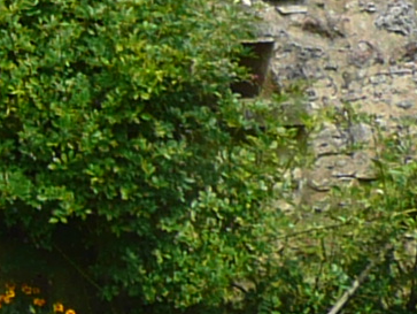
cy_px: -320
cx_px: -449
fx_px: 2617
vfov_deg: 6.6
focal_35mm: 217
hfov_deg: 8.6
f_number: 3.3
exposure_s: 1/800
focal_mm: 4.6
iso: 100
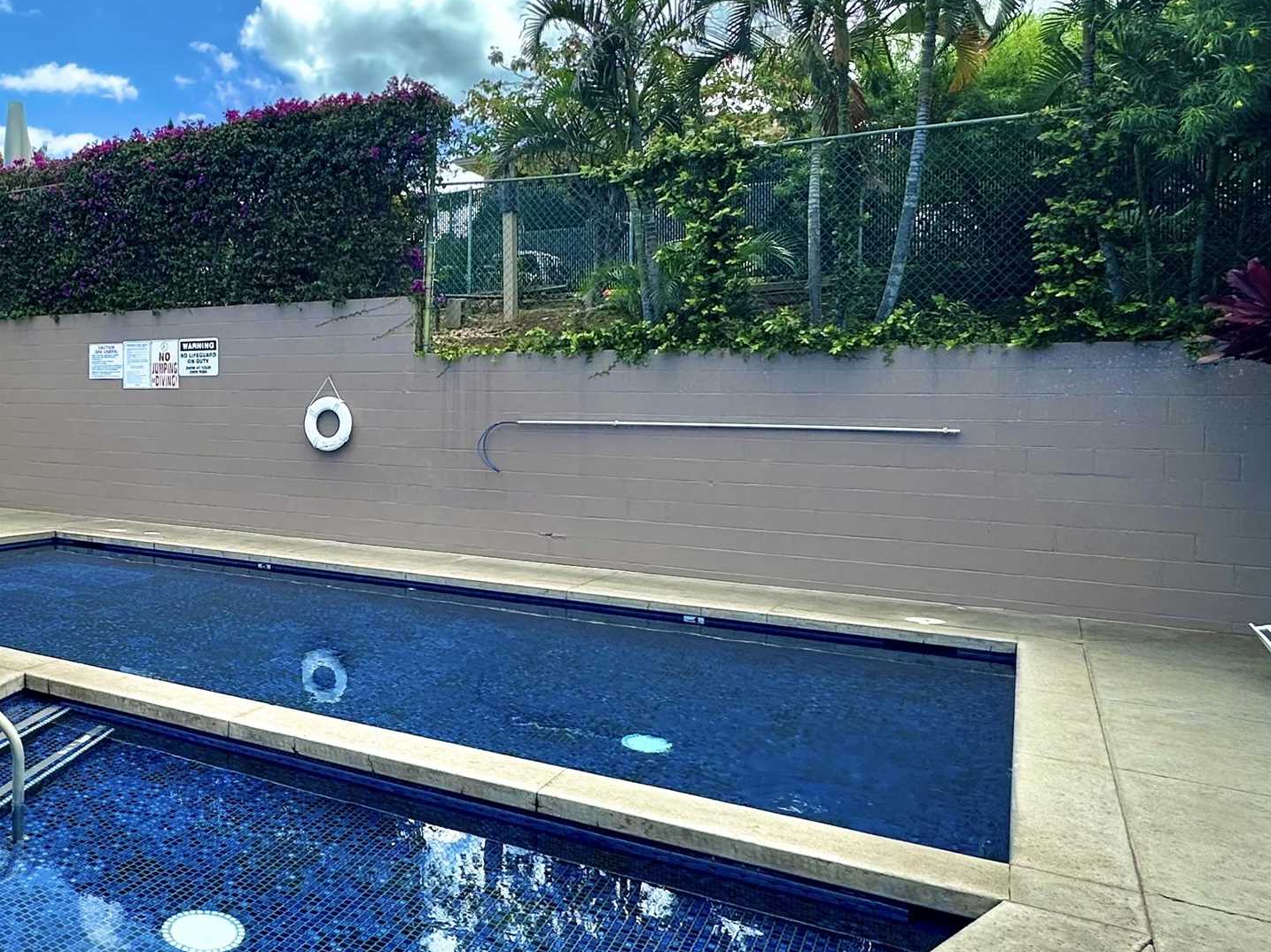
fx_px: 1101
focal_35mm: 30
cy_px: 430
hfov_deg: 54.8
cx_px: 212
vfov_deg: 46.7
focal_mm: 2.22
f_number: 2.2
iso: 40
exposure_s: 1/836
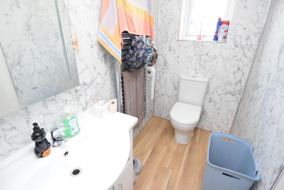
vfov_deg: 67.5
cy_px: 95
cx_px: 142
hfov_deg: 90.0
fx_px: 142
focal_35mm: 18
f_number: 4
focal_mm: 12
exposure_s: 1/60
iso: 2500
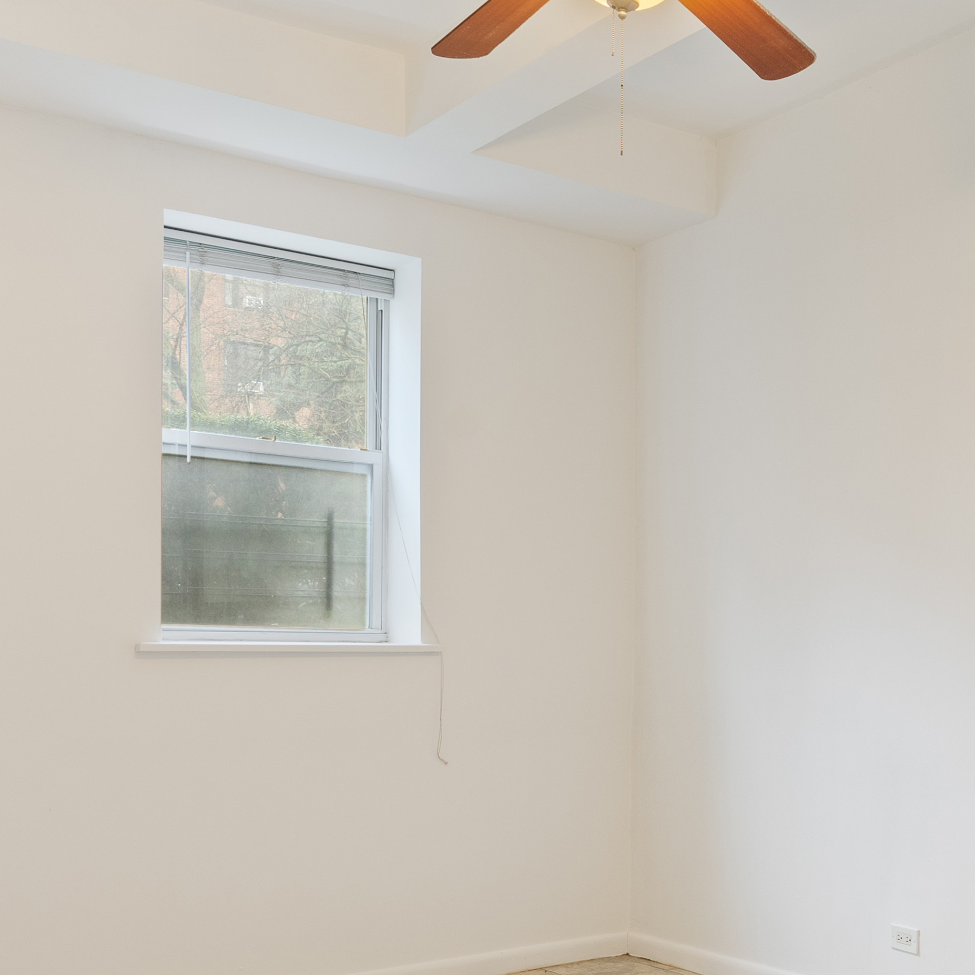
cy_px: 665
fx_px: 1402
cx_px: 838
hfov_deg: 36.4
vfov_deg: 37.8
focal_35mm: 44
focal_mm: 16
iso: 160
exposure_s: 1/1.25
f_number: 8
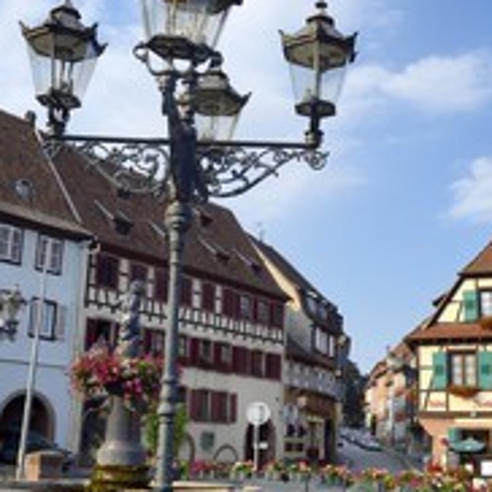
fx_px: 756
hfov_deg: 35.7
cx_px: 330
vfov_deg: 36.0
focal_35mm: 47
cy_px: 276
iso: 200
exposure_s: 1/200
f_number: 11
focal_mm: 24
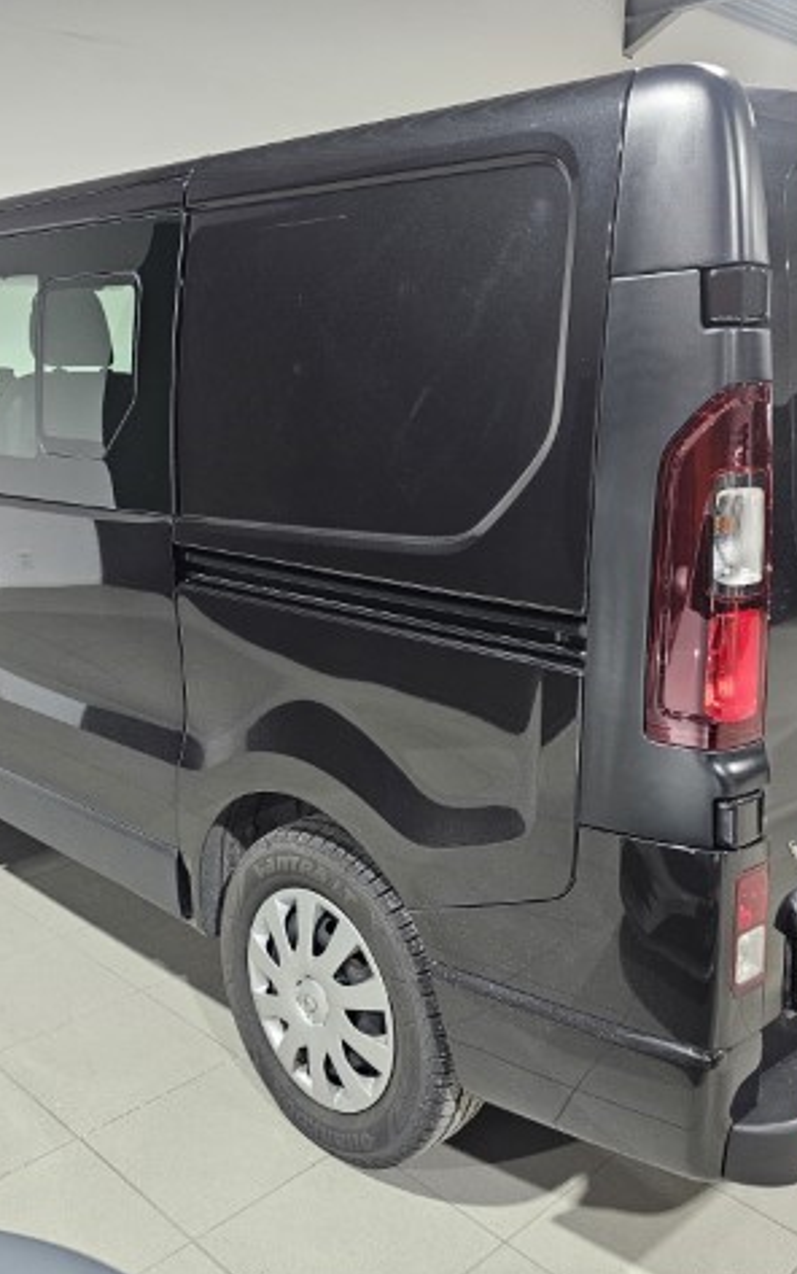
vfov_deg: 58.1
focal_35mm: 33
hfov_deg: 38.4
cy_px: 638
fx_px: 1146
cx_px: 401
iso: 640
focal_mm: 6.3
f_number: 1.7
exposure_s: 1/142
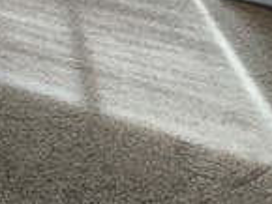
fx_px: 724
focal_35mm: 92
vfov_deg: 13.4
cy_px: -228
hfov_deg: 15.4
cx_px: -321
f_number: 2.2
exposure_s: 1/60
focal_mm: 2.2
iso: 400
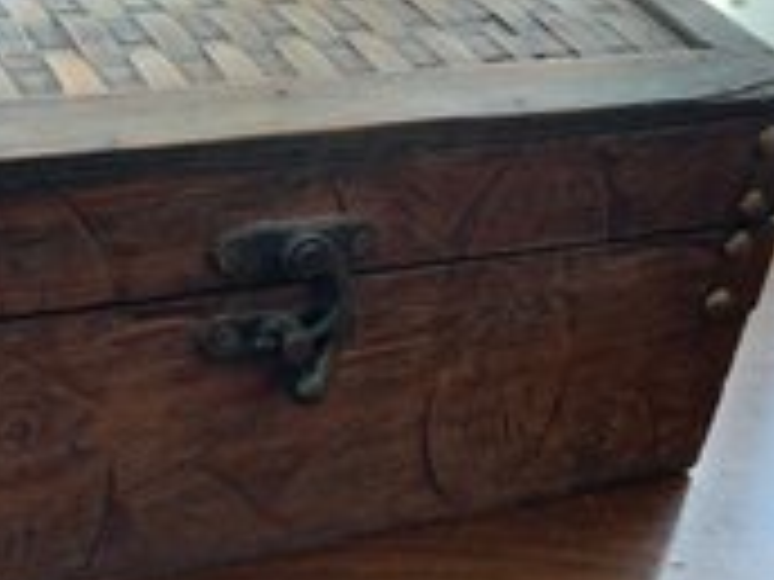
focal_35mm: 58
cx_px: 92
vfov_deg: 25.2
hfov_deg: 31.8
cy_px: 353
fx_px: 1297
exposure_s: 1/120
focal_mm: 3
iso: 64
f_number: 1.8
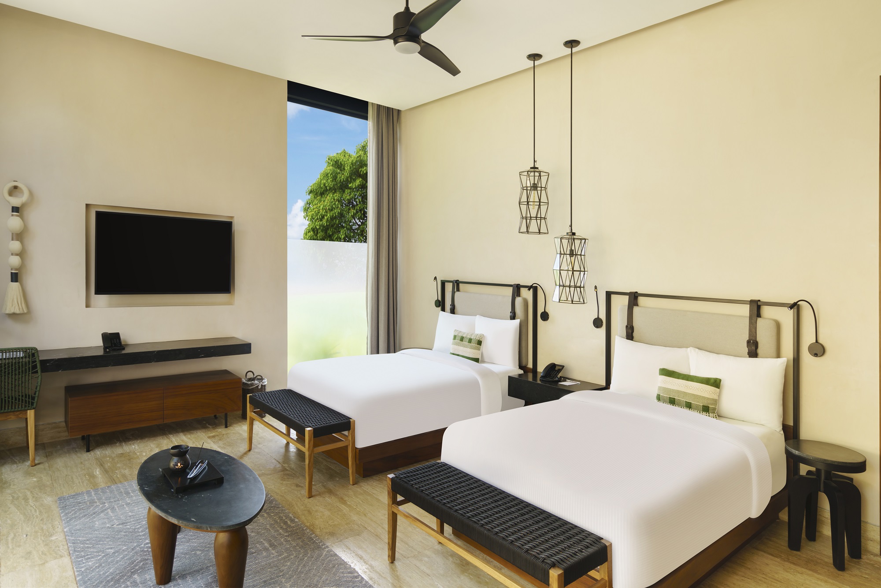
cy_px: 294
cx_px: 440
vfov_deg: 59.5
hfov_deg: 81.2
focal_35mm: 21
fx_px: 514
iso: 100
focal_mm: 21
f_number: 4
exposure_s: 1/30
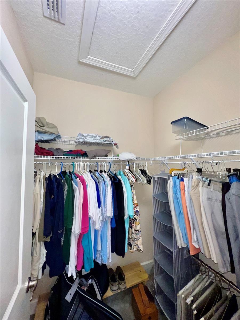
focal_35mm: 13
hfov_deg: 89.9
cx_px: 120
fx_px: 120
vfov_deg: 106.2
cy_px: 160
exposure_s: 1/60
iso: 80
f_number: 1.8
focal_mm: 1.57
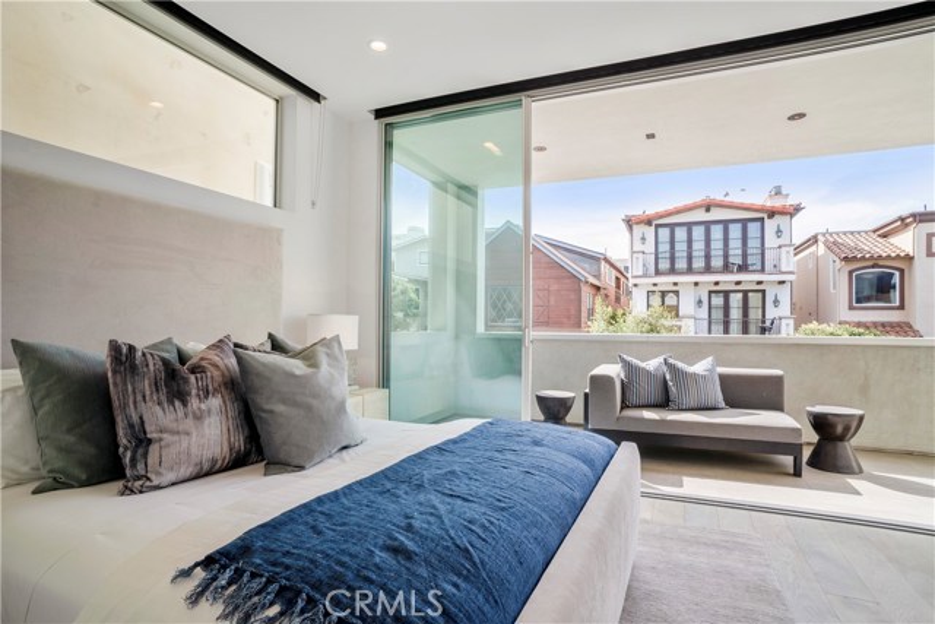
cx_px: 468
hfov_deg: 90.0
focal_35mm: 18
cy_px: 312
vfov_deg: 67.4
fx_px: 468
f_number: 8
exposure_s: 1/250
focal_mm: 18
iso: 125
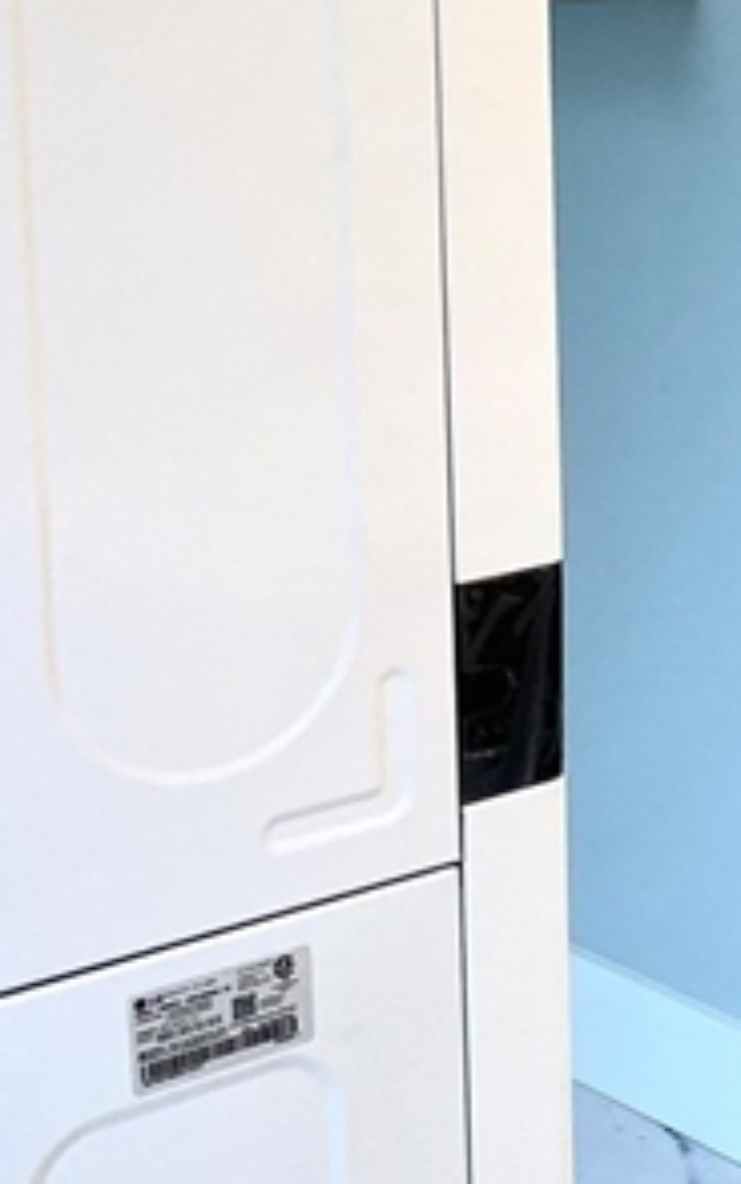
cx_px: 1848
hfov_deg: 11.2
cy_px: 246
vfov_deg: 21.4
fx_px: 3099
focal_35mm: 96
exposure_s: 1/120
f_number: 1.8
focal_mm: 4.25
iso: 100
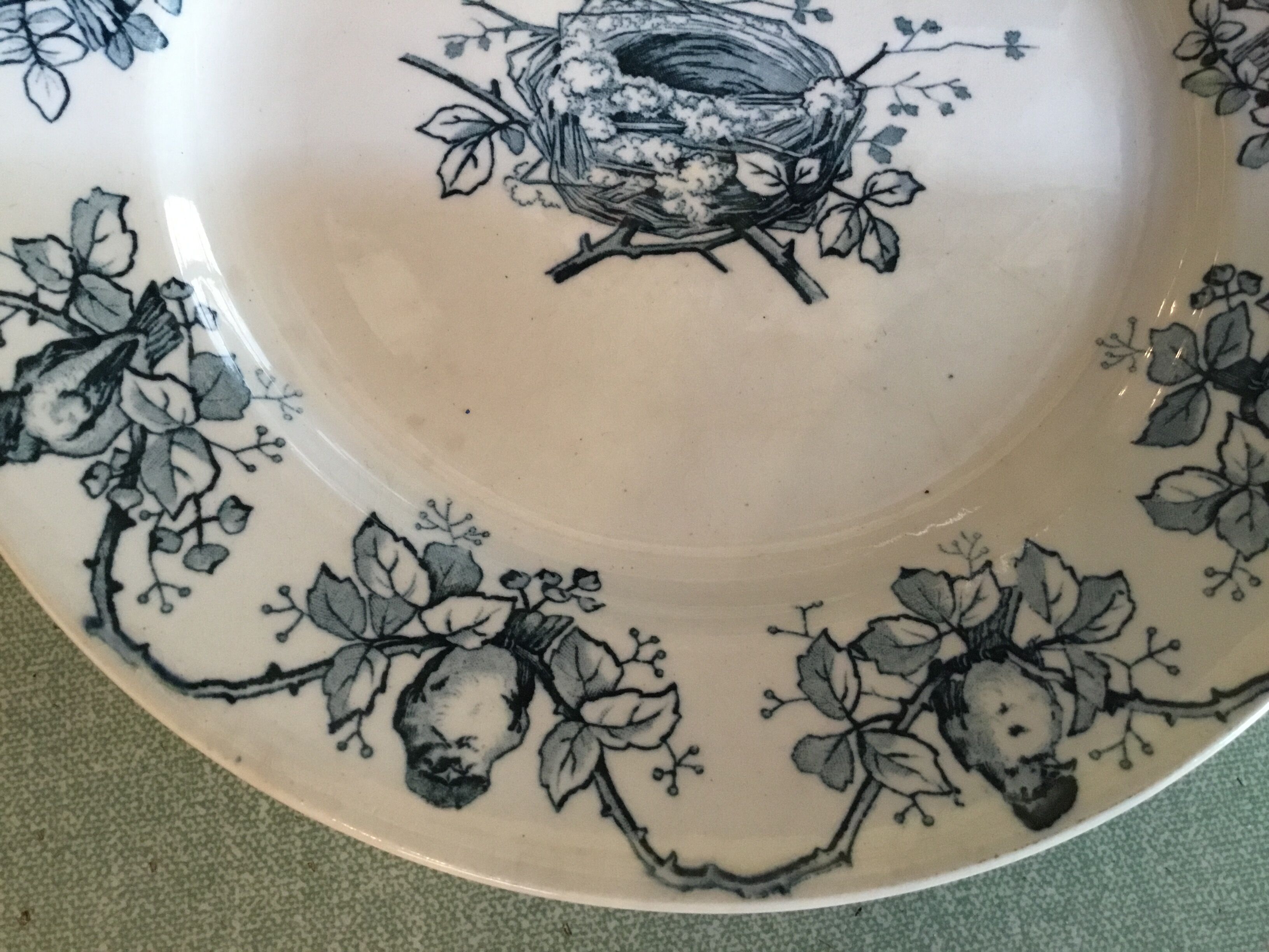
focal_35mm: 31
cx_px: 634
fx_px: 1136
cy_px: 476
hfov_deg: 58.4
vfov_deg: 45.4
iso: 200
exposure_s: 1/33
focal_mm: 3.3
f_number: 2.4
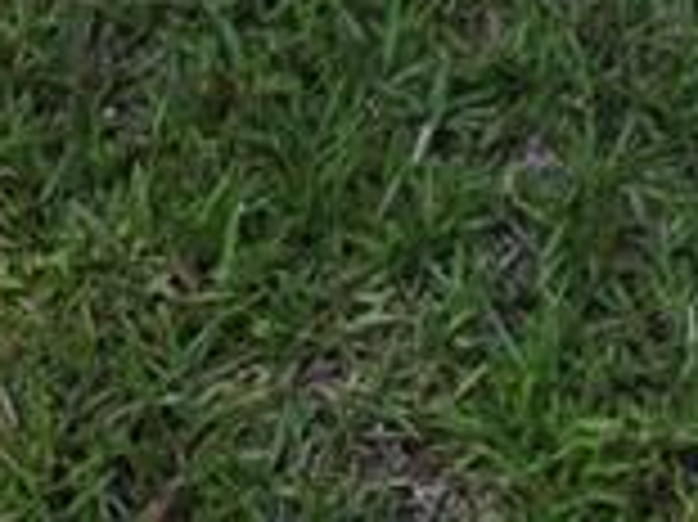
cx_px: 599
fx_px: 4594
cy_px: -2786
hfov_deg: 8.7
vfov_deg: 4.5
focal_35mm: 228
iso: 80
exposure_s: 1/1525
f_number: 1.7
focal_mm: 6.3
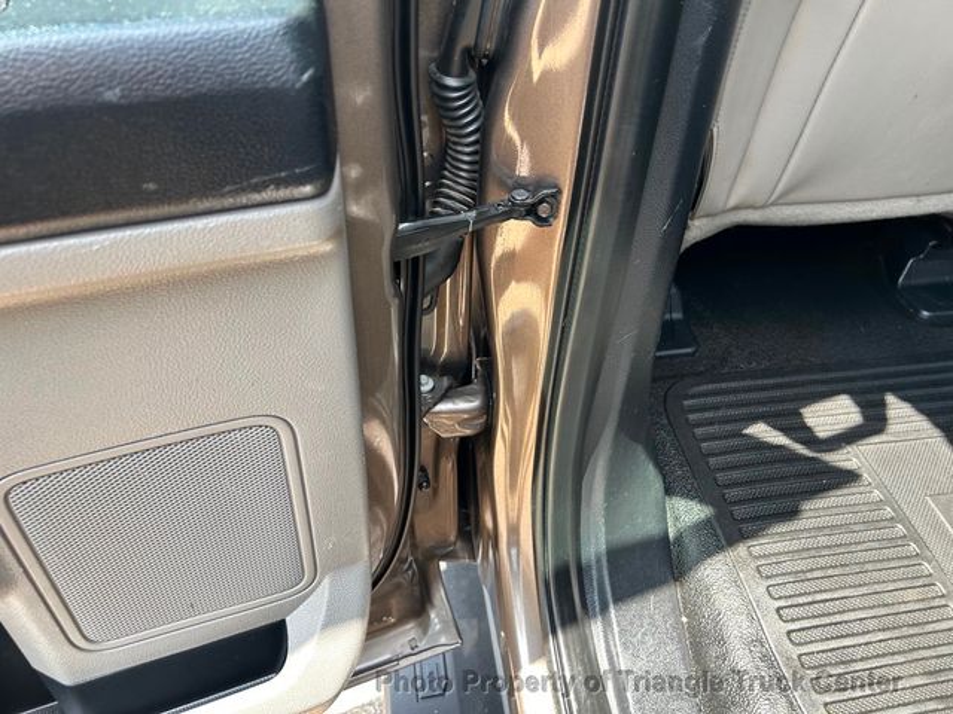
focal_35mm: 26
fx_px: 716
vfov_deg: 53.1
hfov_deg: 67.3
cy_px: 357
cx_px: 476
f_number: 1.5
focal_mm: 5.7
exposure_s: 1/121
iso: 40
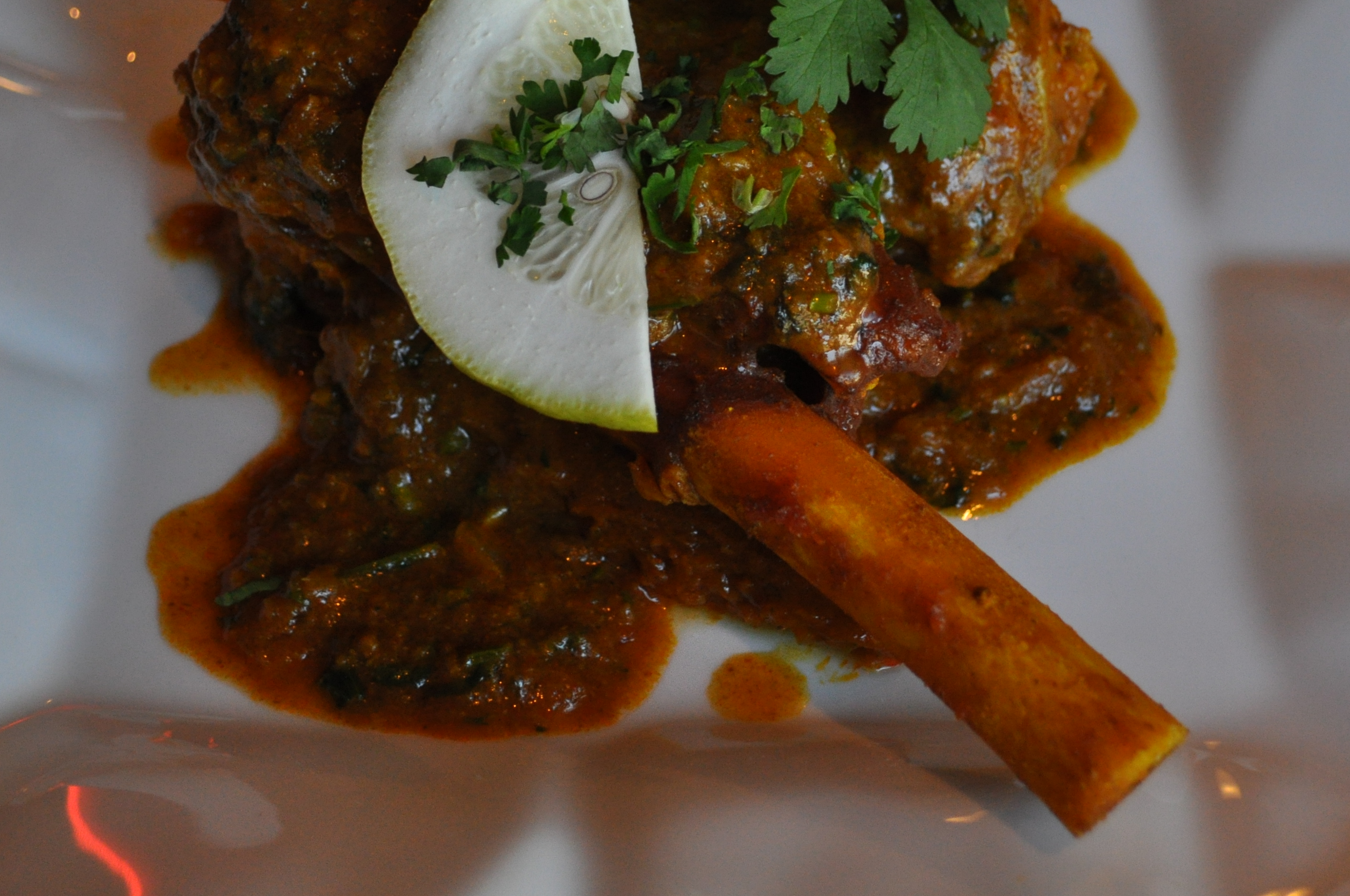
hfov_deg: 29.7
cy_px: 220
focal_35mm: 68
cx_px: 640
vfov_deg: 19.8
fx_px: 2547
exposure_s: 1/60
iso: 800
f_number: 4.5
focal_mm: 30
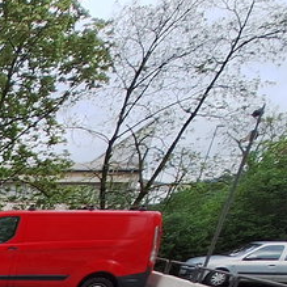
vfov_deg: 22.8
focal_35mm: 56
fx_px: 525
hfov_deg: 19.2
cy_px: 465
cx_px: -278
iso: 40
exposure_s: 1/559
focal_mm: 1.74
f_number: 2.2
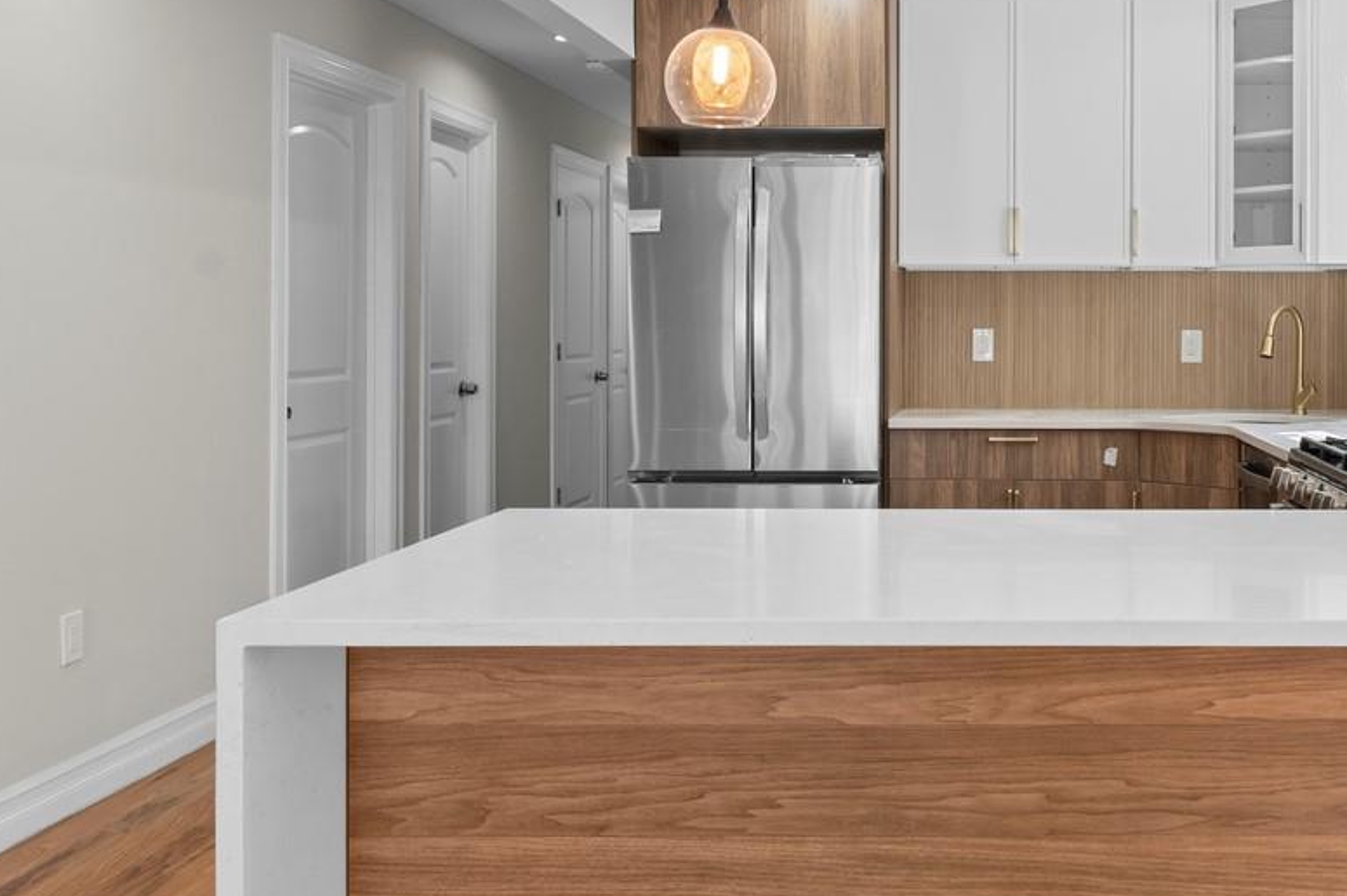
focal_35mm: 37
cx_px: 1031
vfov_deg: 35.7
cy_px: 326
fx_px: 1384
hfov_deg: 49.6
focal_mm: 14
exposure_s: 1/4
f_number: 10
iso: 200
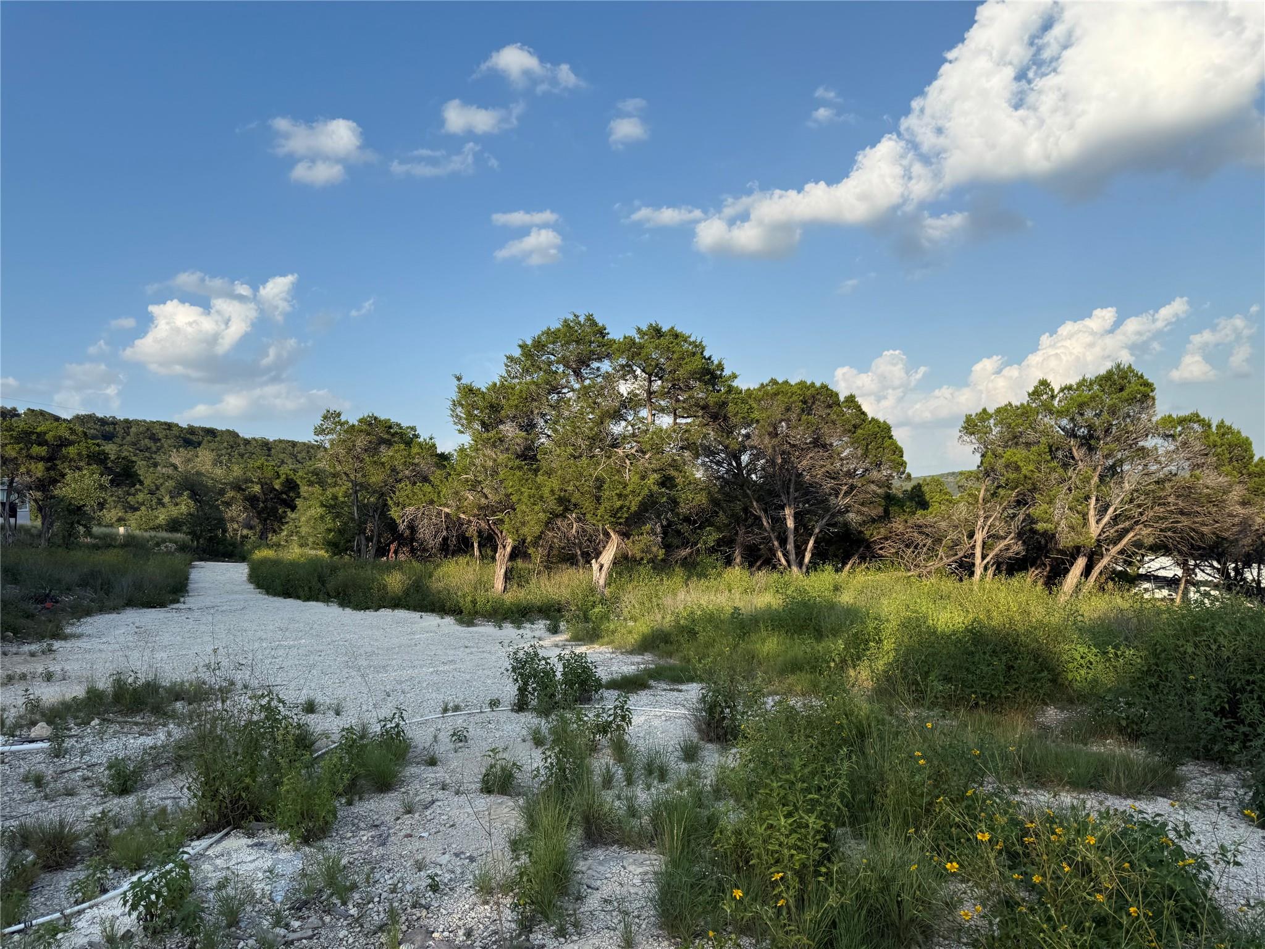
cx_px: 632
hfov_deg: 71.6
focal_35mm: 24
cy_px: 474
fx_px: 877
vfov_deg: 56.8
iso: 80
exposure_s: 1/3584
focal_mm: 6.76
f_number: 1.78
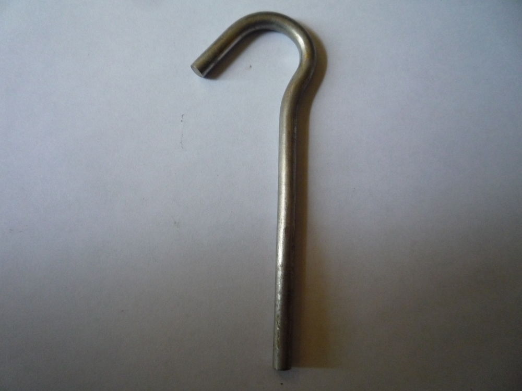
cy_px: 196
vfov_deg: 46.8
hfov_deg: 60.0
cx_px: 261
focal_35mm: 30
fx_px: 452
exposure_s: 1/30
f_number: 3.3
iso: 400
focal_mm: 5.2
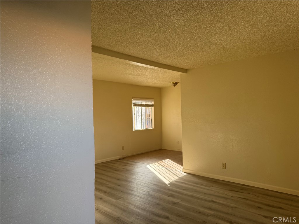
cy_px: 112
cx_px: 150
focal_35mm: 24
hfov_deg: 71.6
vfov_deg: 56.8
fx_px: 207
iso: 100
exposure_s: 1/368
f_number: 1.78
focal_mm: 6.76
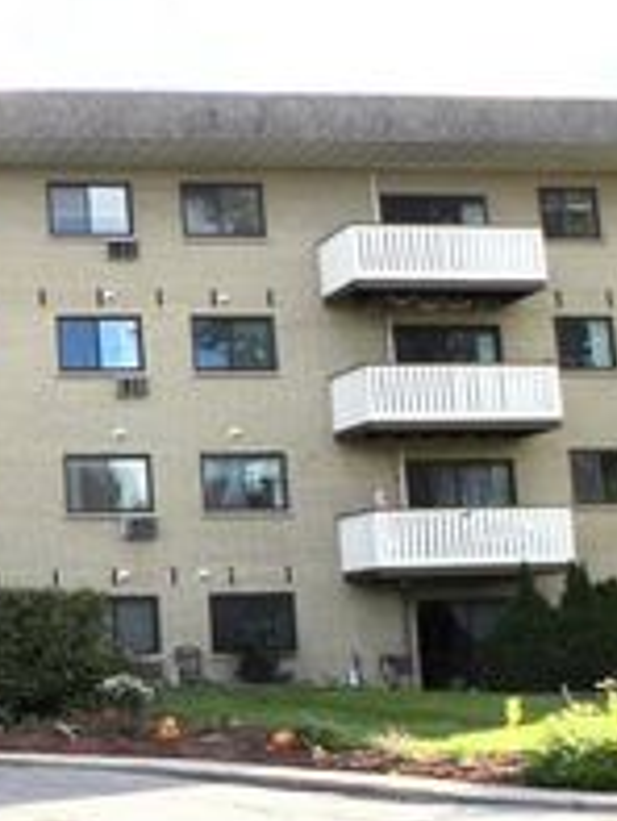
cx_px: -359
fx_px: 1567
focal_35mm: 66
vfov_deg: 29.4
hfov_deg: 19.0
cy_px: 415
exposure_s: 1/304
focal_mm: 4.6
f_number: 2.8
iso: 64
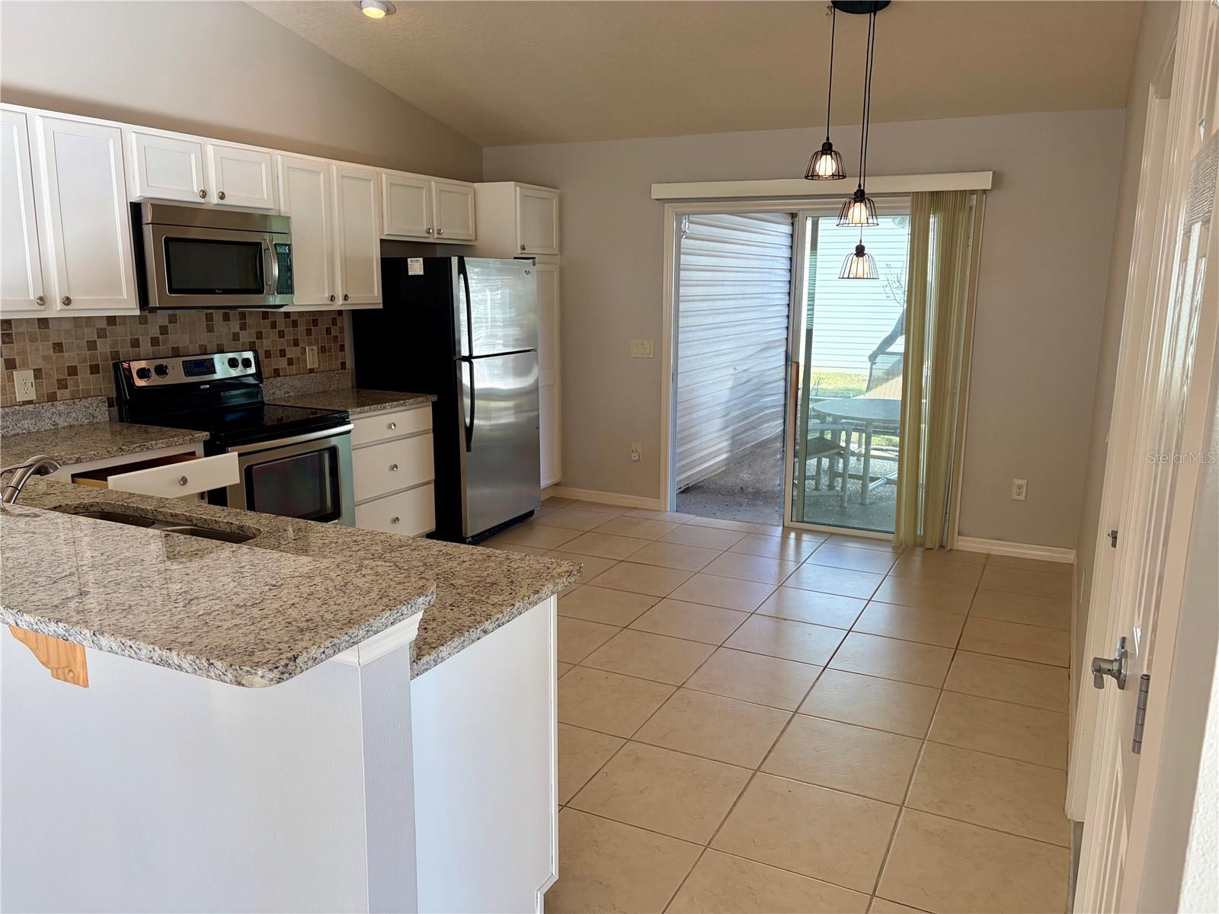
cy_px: 457
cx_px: 610
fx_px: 916
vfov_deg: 53.1
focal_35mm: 26
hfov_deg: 67.3
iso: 125
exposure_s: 1/230
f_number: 1.6
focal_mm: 5.96
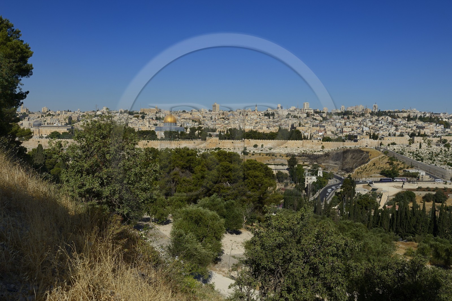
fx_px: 402
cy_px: 150
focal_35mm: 32
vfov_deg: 41.1
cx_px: 226
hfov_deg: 58.7
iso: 200
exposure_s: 1/200
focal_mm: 32
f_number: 16
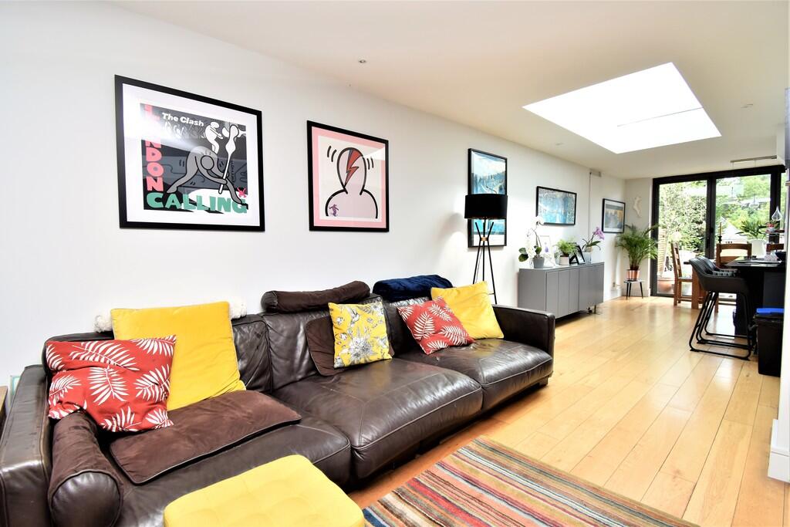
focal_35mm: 15
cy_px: 264
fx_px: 329
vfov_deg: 77.3
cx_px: 395
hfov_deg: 100.4
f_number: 5.6
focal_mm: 10
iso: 500
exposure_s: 1/125
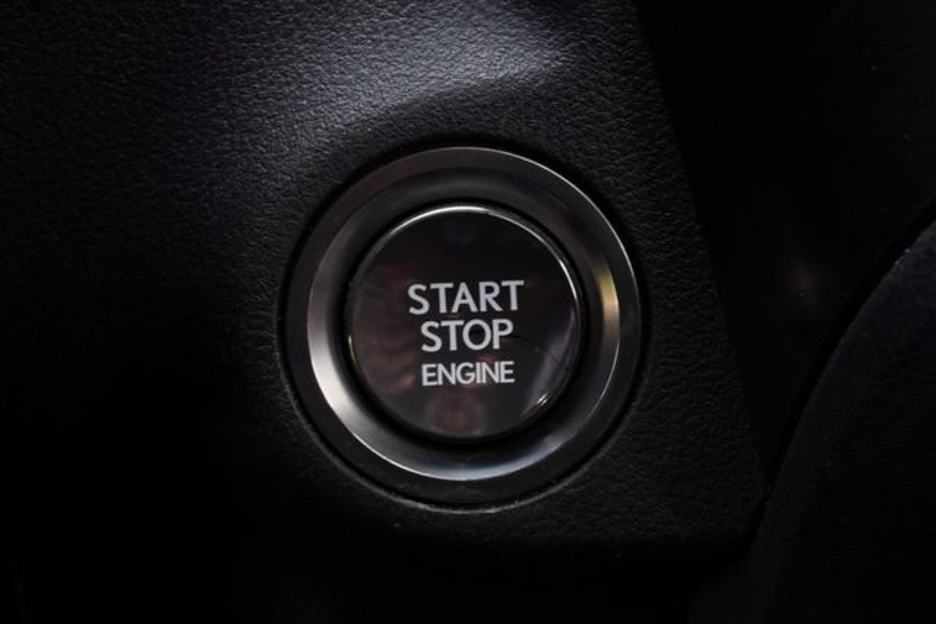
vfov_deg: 18.2
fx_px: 1950
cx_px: 468
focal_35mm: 75
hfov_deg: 27.0
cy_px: 312
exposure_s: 1/15
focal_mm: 50
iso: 160
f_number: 13
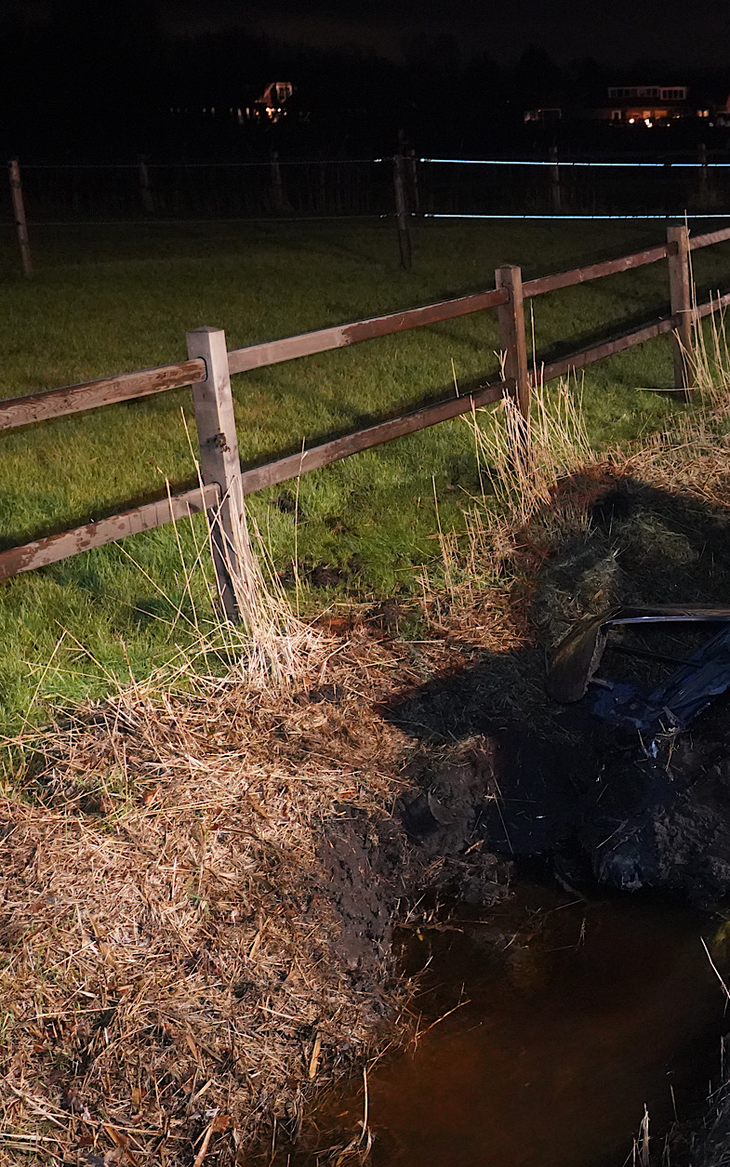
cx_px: 830
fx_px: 1686
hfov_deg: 22.8
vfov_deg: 38.2
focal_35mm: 53
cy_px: 574
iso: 12800
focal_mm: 34
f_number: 4
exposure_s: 1/20
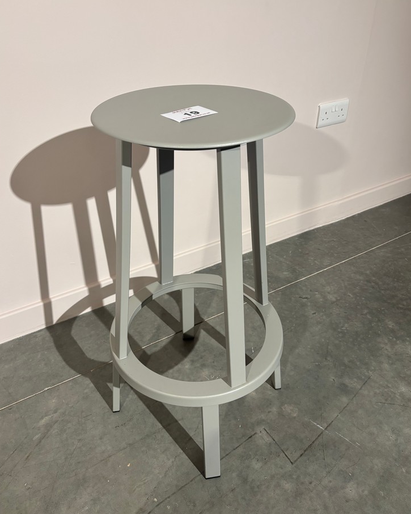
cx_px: 204
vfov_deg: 62.2
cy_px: 246
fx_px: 426
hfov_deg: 51.5
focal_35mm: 28
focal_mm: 5.96
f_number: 1.6
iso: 100
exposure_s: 1/100
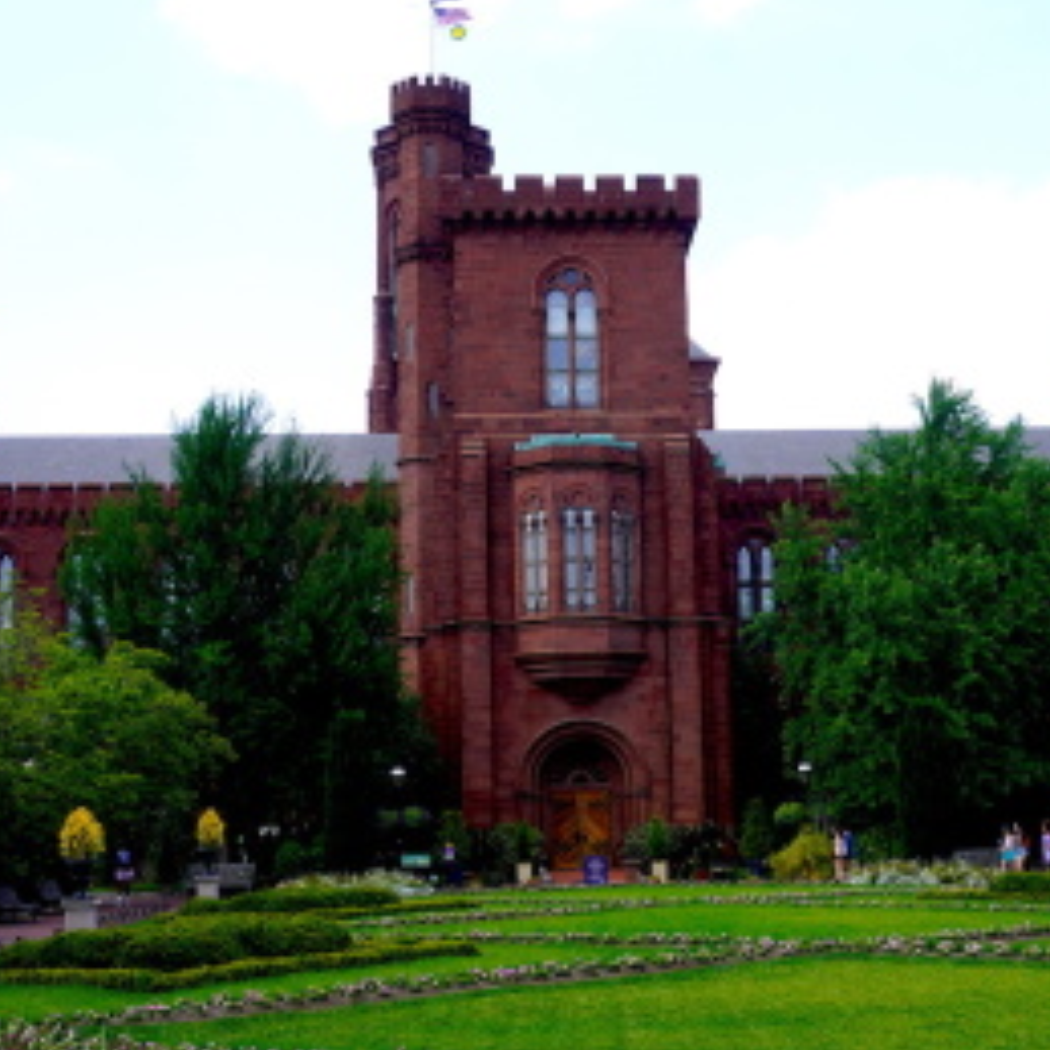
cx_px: 559
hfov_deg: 31.1
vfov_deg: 31.1
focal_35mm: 55
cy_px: 515
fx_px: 1887
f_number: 9
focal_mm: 28
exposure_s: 1/100
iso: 100
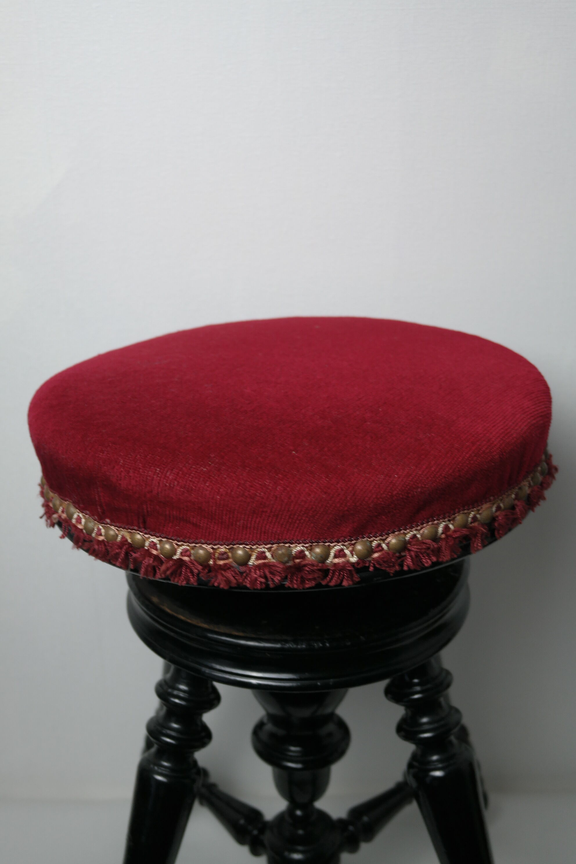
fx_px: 1032
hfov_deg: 31.2
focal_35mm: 43
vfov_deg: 45.4
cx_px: 288
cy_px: 432
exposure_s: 1/50
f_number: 4
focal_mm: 28
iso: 400
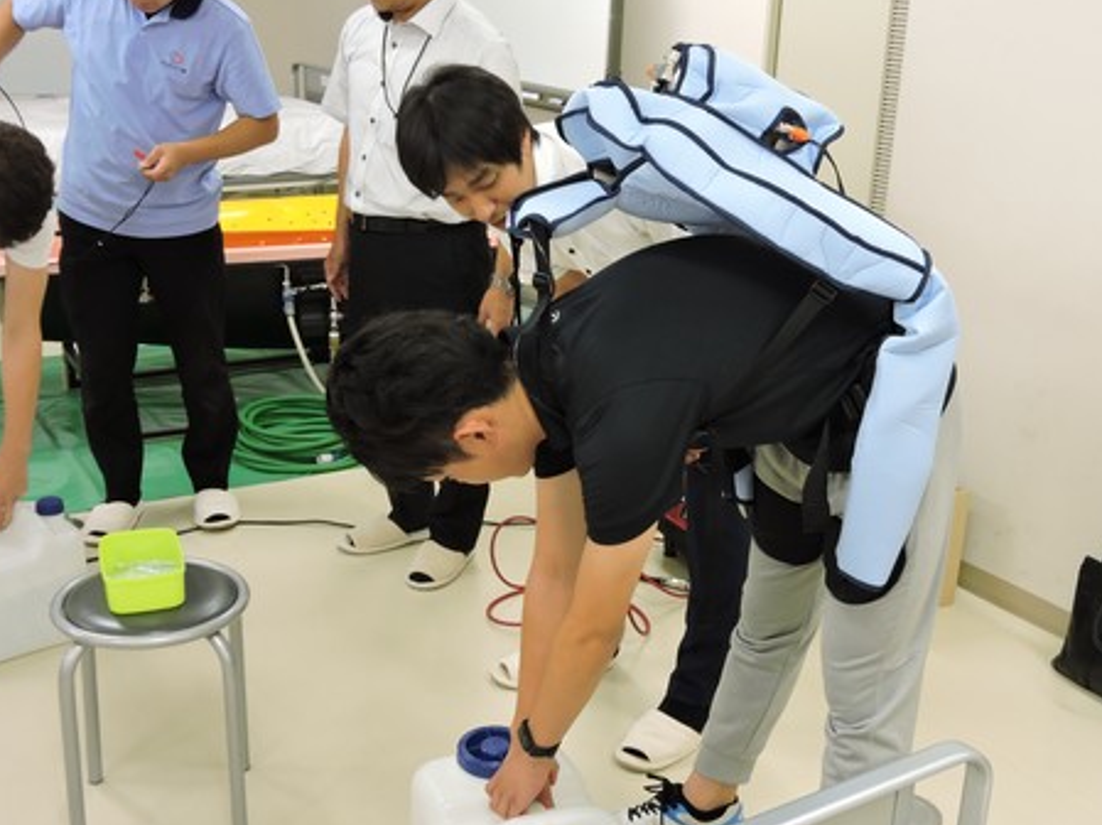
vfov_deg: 36.8
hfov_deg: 47.9
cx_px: 547
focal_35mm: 39
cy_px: 405
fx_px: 1241
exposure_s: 1/30
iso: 280
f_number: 3.8
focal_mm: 6.3
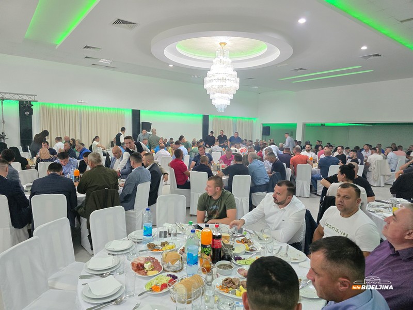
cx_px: 206
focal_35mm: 23
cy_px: 155
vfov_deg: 58.9
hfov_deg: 73.9
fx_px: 274
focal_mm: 6.3
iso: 640
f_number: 1.7
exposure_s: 1/100
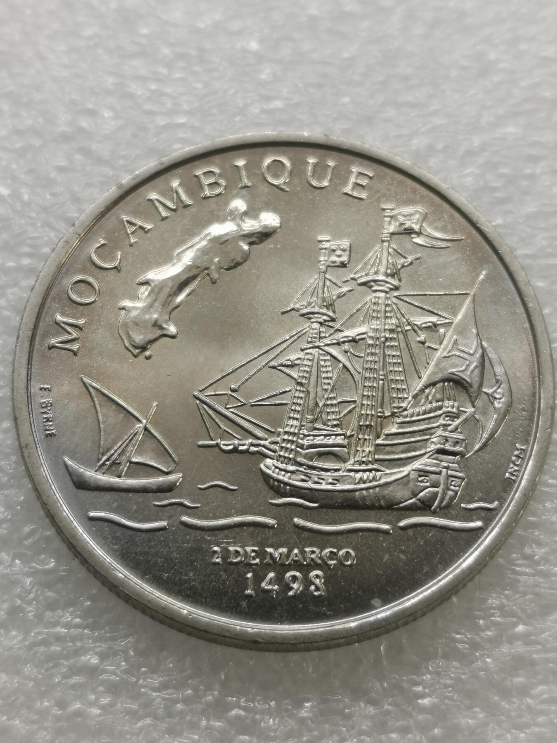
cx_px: 278
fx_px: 1459
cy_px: 372
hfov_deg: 21.6
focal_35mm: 68
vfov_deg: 28.6
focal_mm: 5.56
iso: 50
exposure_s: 1/131
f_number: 1.6
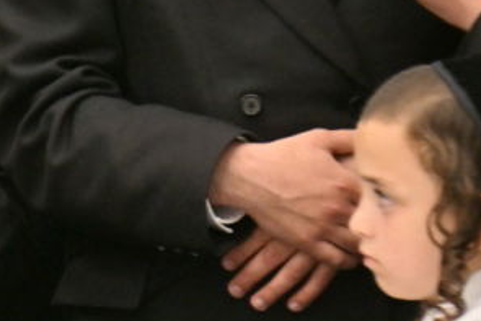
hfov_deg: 3.3
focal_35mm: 624
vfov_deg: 2.2
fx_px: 8341
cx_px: -316
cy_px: 275
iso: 400
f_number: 4
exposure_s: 1/200
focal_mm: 120
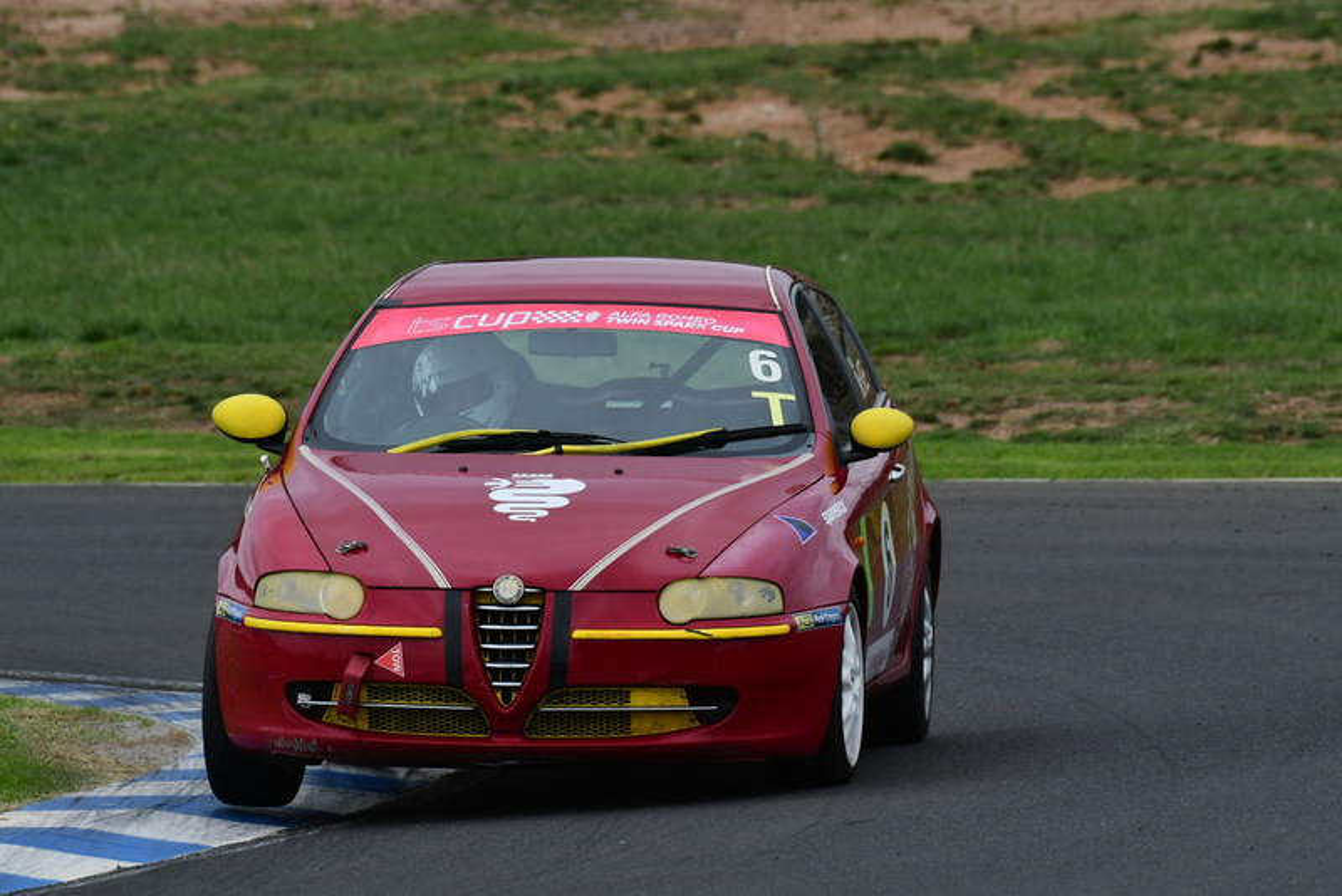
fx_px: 27967
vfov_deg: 1.8
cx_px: 671
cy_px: 448
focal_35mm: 750
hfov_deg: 2.7
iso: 1000
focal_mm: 500
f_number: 11
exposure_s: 1/640
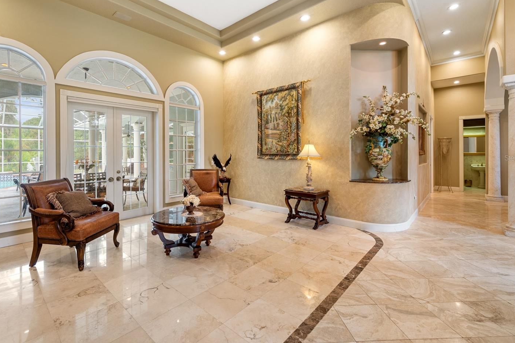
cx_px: 243
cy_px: 158
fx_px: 229
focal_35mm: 16
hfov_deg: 96.6
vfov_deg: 73.6
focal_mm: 14
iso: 250
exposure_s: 1/4
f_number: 6.3
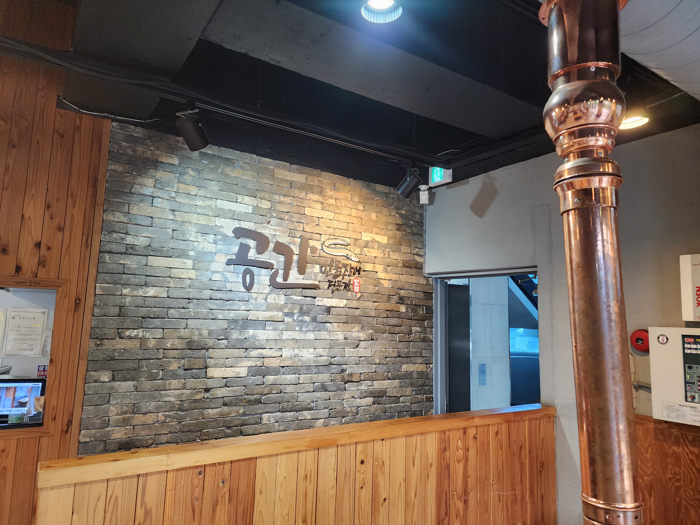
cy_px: 262
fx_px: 465
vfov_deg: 58.9
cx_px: 350
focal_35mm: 23
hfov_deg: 73.9
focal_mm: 6.4
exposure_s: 1/120
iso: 500
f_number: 1.8
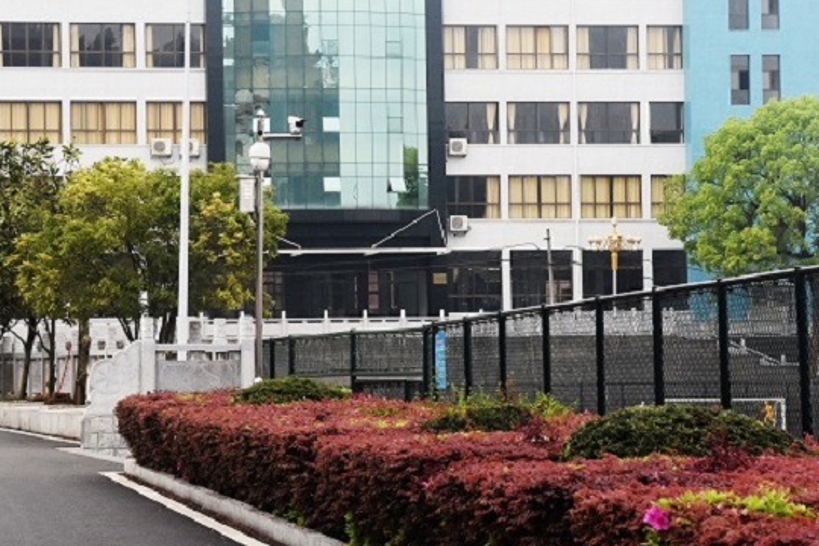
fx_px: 3526
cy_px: 140
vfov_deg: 8.8
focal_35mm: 155
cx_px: 355
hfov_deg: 13.2
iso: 800
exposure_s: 1/800
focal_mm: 62
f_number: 7.1
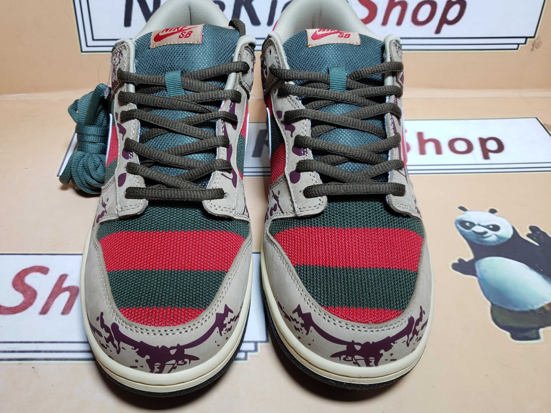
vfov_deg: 48.2
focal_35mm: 29
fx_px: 462
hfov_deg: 61.5
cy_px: 191
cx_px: 245
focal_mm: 4.3
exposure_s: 1/400
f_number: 1.5
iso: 50
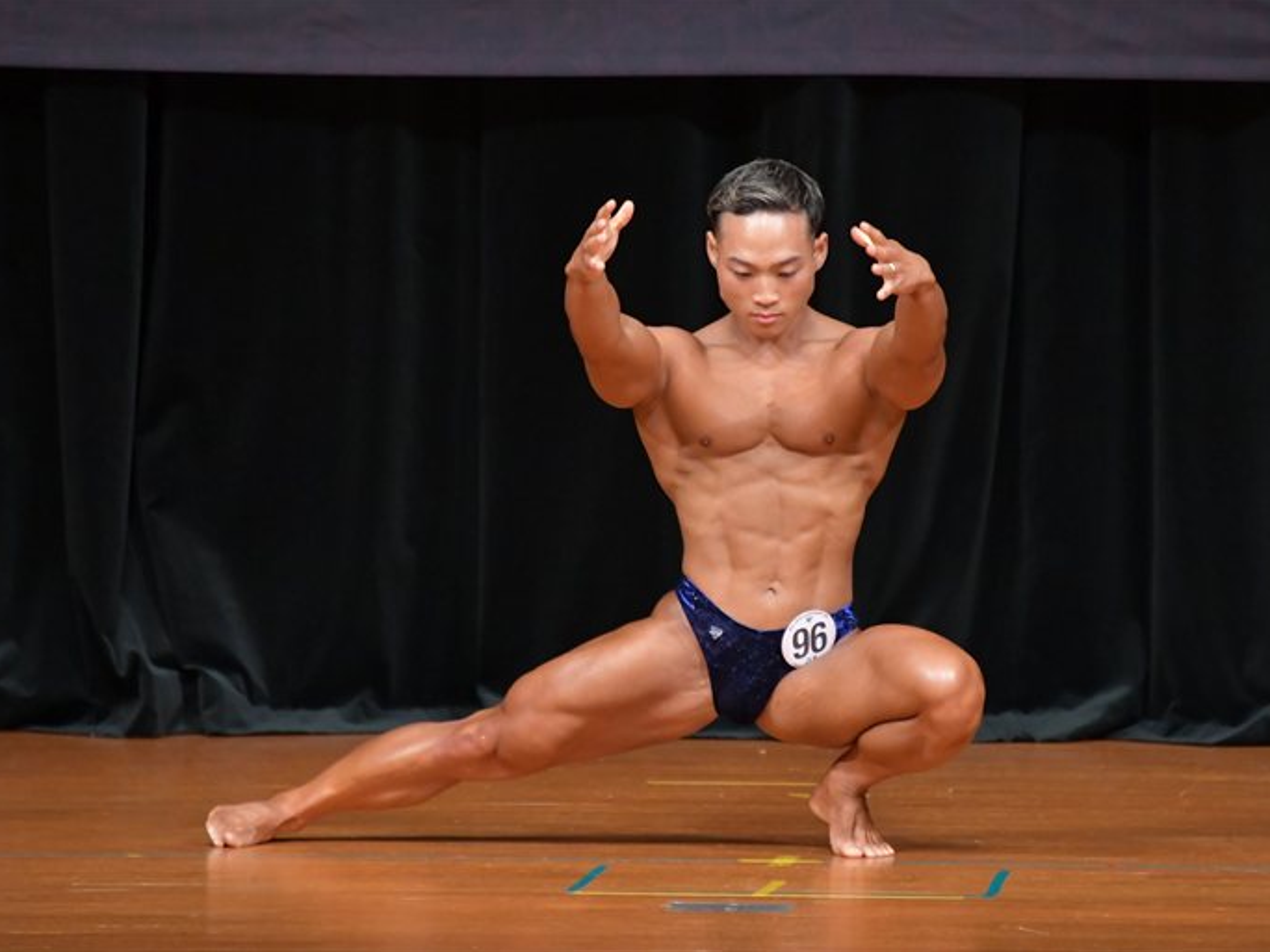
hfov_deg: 4.0
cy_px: 475
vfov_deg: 3.0
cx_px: 699
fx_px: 17977
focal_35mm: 490
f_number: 5.6
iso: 5000
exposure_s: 1/400
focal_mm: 300
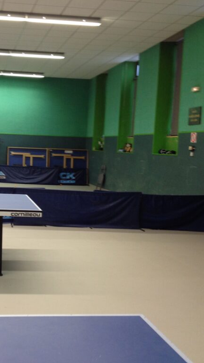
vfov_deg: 40.6
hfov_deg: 22.8
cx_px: 15
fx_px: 490
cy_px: 182
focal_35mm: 51
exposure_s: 1/20
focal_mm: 4.28
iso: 80
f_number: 2.4
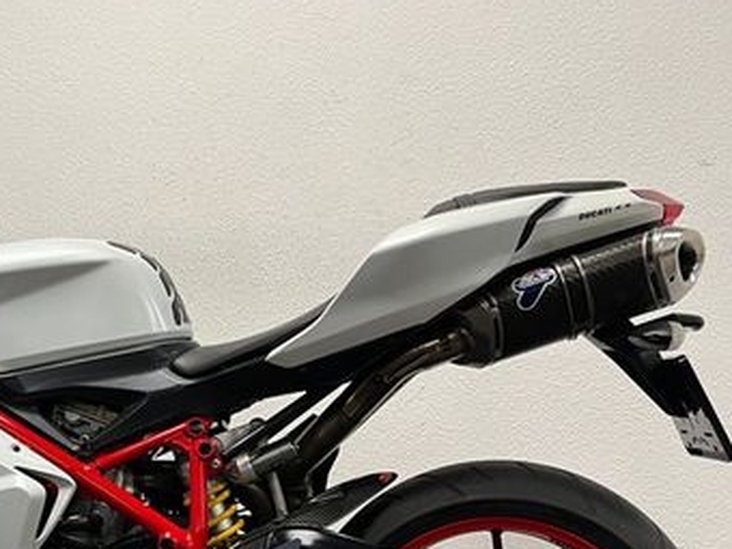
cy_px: 491
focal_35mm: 49
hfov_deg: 37.5
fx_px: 1036
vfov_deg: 28.6
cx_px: 149
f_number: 1.6
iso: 80
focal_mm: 5.1
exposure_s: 1/50
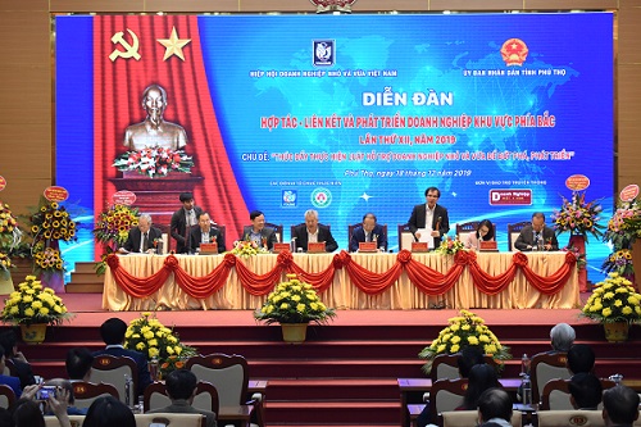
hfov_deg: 24.6
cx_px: 320
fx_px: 1468
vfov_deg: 16.5
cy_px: 214
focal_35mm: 82
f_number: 5.6
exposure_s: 1/125
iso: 1600
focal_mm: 55
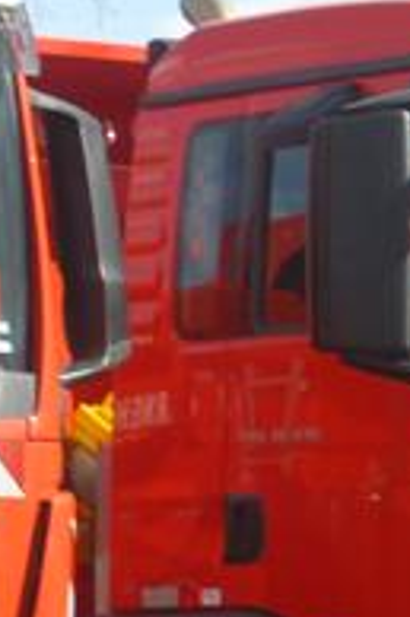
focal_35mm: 387
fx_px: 6623
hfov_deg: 3.5
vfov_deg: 5.3
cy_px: 531
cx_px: -814
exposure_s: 1/320
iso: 100
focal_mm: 16.1
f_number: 5.2
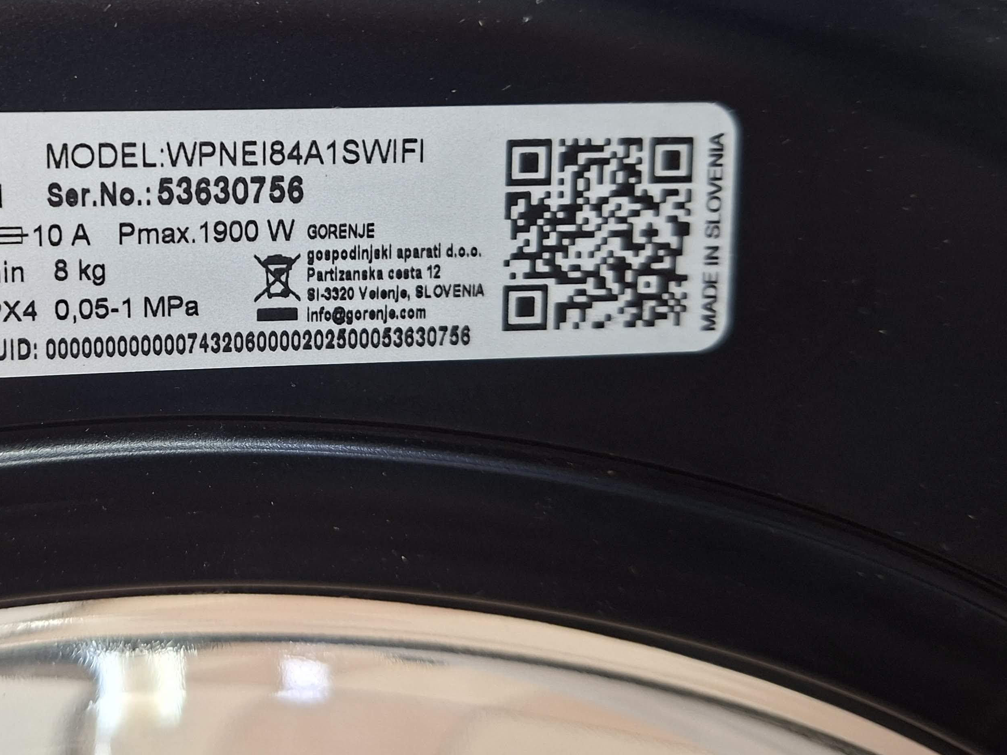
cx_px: 200
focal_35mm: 37
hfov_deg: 47.4
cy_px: 242
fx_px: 1076
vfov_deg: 38.2
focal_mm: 5.54
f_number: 1.8
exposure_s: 1/30
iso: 250
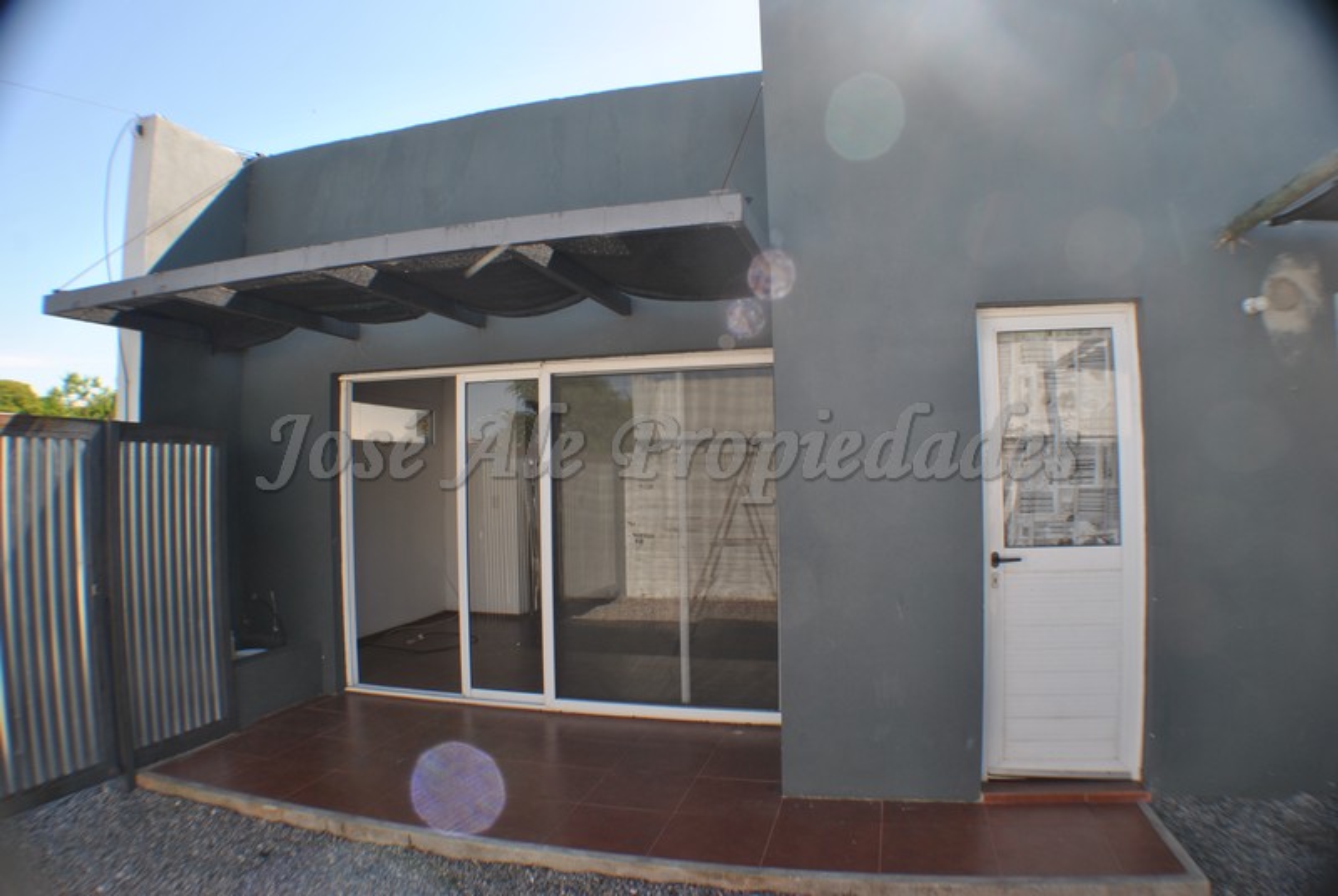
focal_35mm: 30
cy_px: 448
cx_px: 669
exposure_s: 1/160
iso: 100
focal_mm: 20
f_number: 6.3
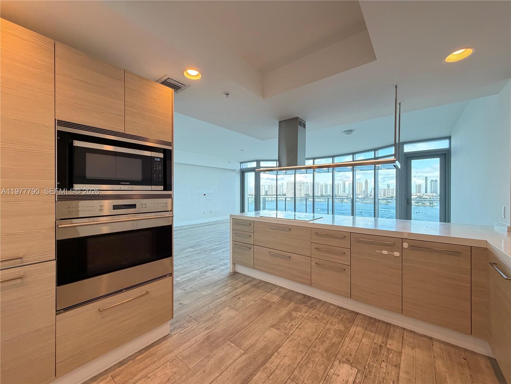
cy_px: 192
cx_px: 256
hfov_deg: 102.1
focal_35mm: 14
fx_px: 207
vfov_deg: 85.7
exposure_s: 1/120
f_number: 2.2
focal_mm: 2.22
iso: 320
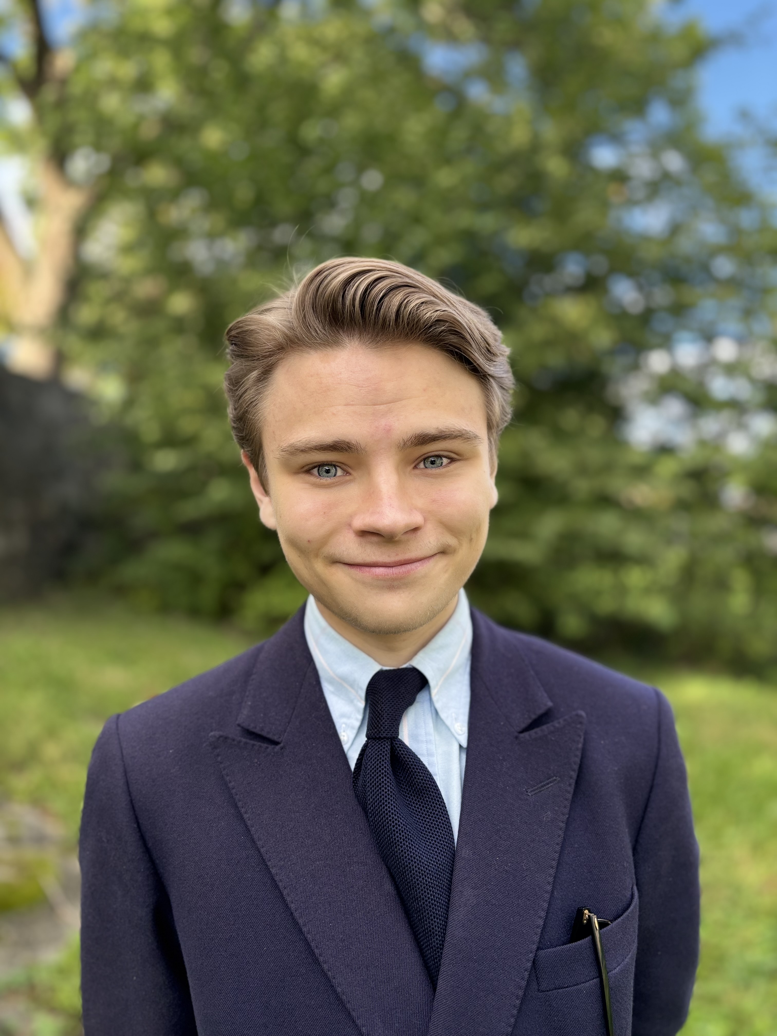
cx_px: 388
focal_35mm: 26
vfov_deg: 67.3
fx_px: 778
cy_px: 518
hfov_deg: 53.1
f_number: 1.6
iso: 50
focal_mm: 5.96
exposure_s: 1/394
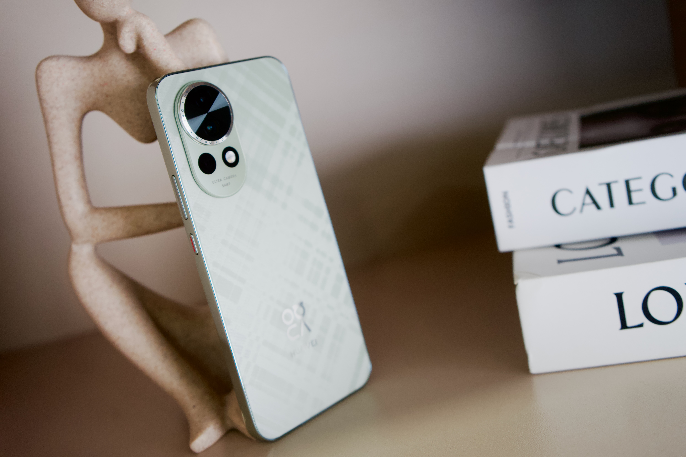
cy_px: 228
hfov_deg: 47.4
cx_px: 343
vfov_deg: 32.6
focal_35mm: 41
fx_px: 781
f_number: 4.5
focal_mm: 41
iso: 1600
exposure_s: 1/60
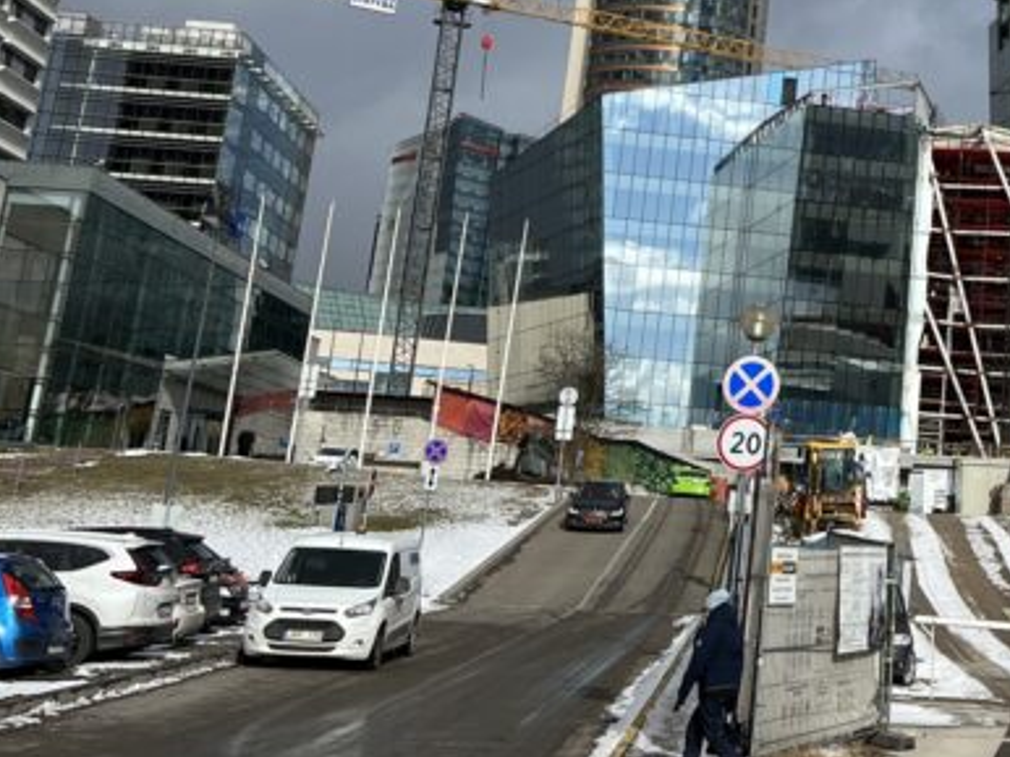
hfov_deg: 26.5
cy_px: -97
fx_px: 2012
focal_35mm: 69
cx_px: 1044
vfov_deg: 20.2
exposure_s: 1/6579
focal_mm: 5.7
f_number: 1.5
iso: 50
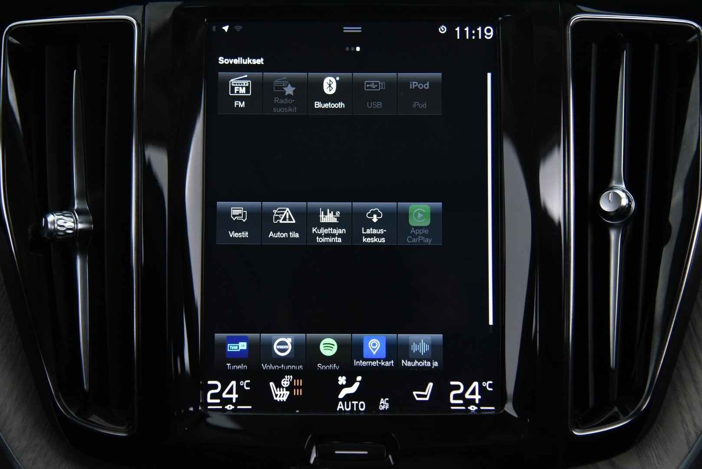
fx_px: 975
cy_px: 234
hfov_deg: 39.6
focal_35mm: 50
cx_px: 351
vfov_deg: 27.0
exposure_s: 1/40
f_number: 4
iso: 4000
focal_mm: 50
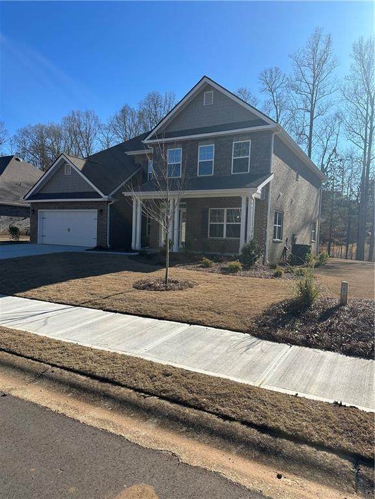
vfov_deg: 71.6
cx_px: 188
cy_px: 250
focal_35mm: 24
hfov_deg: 56.8
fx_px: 347
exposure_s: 1/4545
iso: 80
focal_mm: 6.86
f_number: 1.78
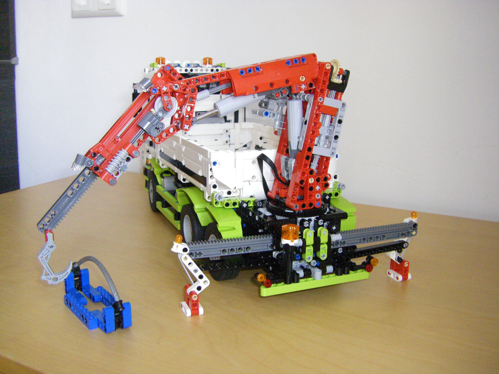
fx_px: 548
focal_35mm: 38
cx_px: 250
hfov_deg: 49.0
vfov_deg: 37.7
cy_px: 187
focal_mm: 6.3
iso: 500
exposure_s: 1/50
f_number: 3.5
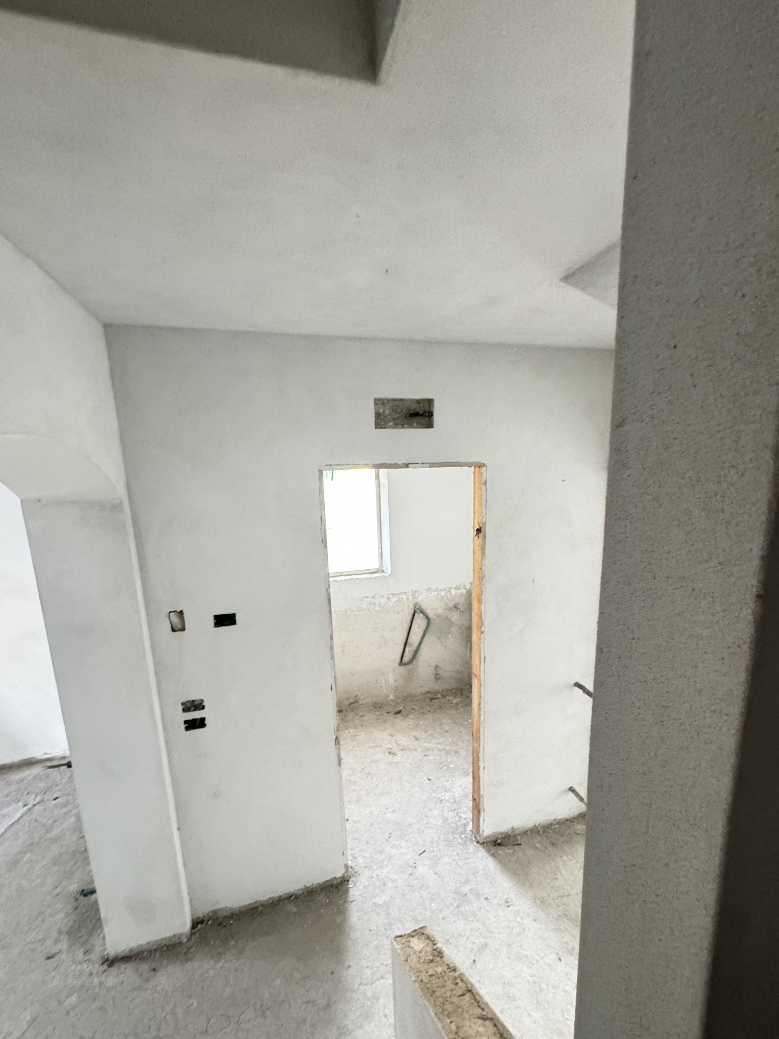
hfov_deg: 81.7
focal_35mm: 15
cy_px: 554
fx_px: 450
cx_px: 395
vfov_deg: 98.0
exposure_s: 1/60
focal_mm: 2.22
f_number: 2.2
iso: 800
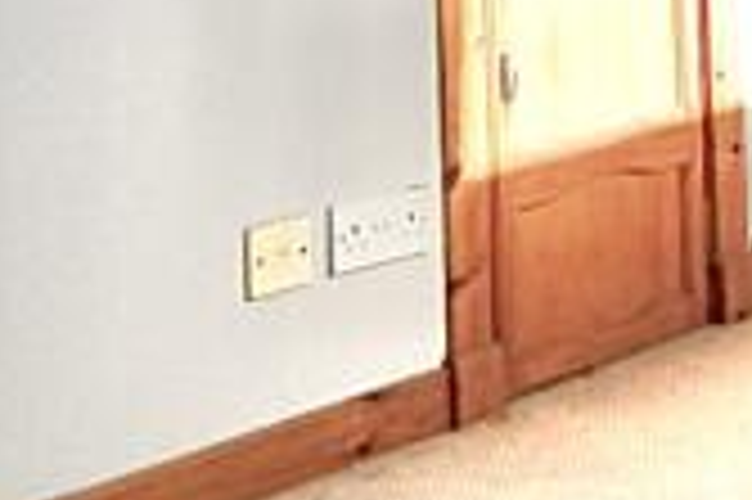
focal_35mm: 92
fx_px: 1920
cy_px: -304
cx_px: 1279
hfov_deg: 18.3
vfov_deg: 13.7
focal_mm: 10
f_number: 5.6
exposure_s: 1/125
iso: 200
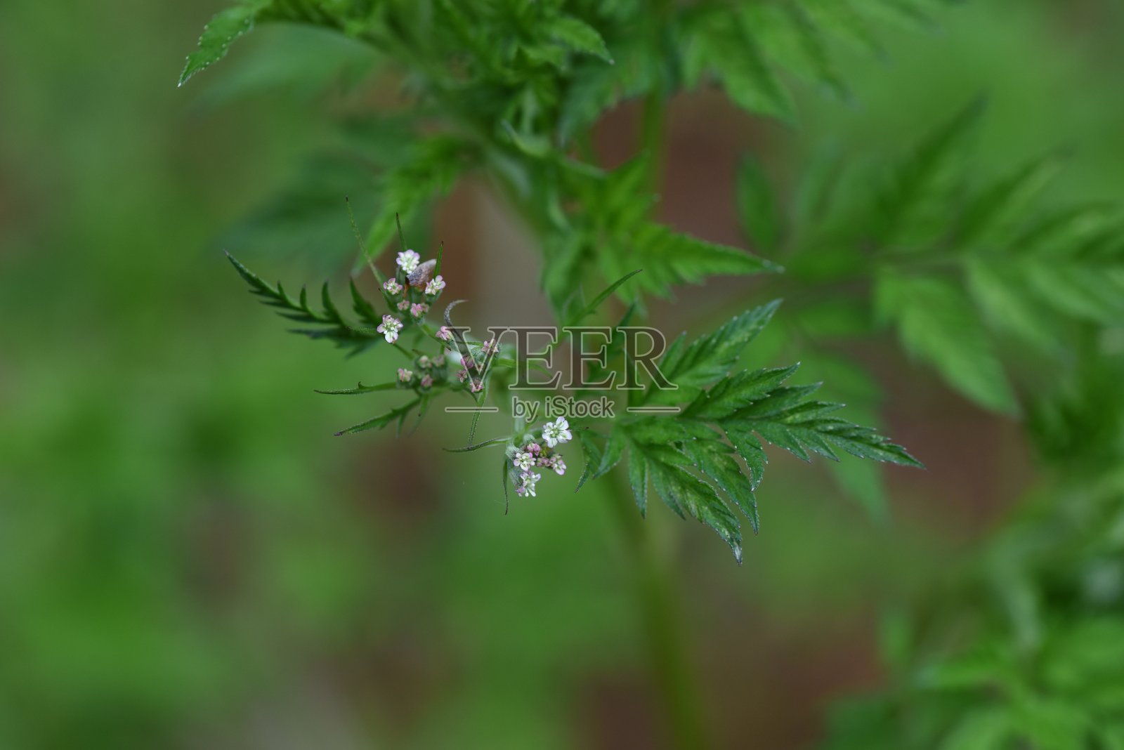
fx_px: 2811
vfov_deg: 15.2
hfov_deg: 22.6
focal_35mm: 90
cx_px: 562
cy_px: 375
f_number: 9
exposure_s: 1/400
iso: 640
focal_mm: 90
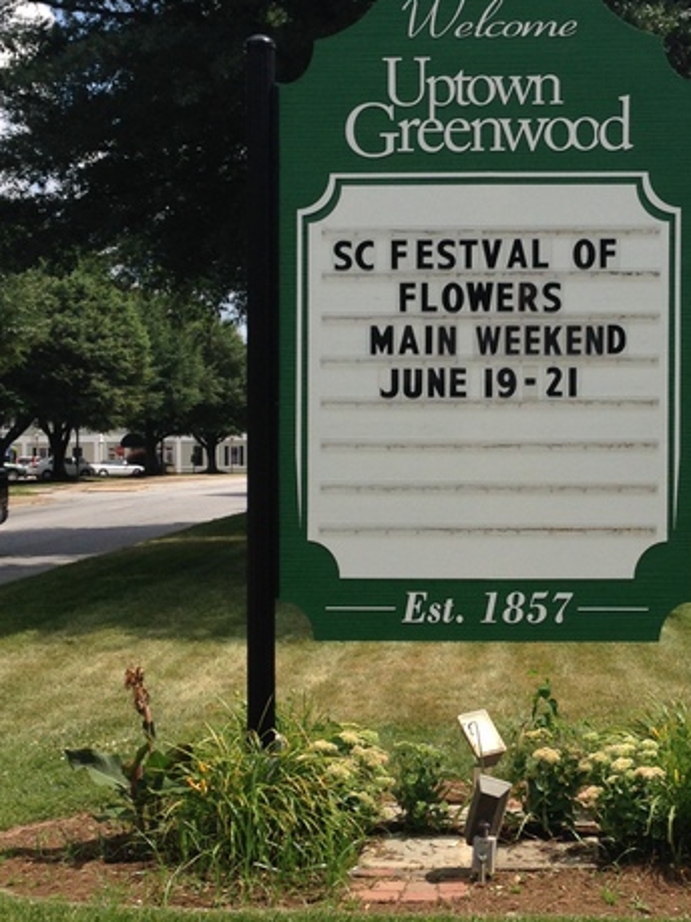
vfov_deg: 28.2
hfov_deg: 21.2
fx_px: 1837
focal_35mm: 69
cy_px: 474
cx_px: 474
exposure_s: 1/1869
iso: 50
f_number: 2.4
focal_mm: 4.12
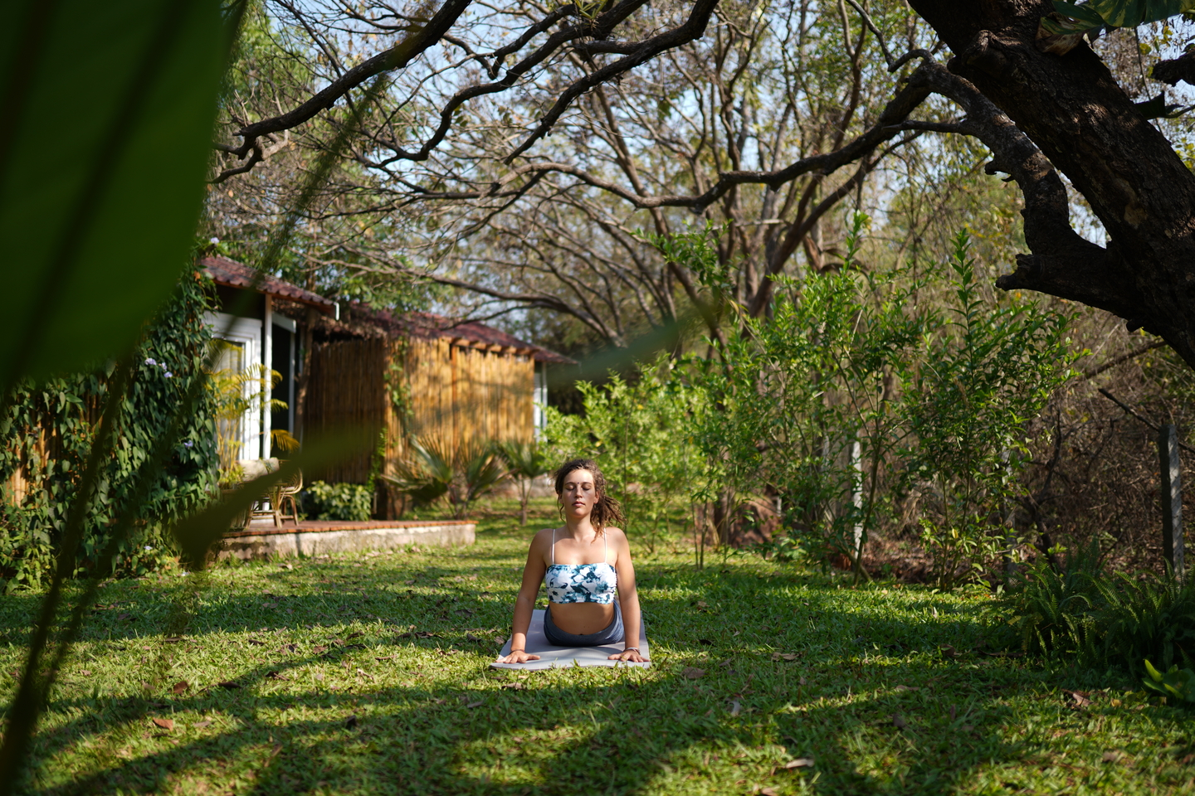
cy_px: 398
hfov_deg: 54.4
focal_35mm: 35
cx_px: 598
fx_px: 1162
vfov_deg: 37.9
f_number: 1.4
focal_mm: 35
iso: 64
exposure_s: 1/1600
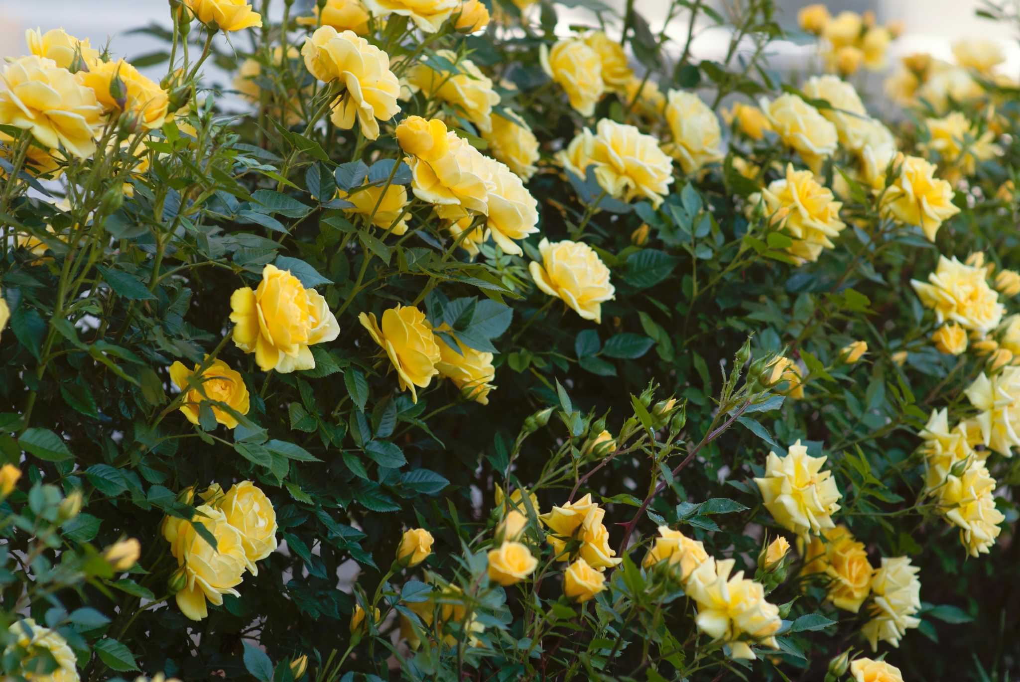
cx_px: 510
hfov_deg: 16.1
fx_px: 3616
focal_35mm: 128
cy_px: 341
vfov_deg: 10.8
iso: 100
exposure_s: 1/180
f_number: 3.3
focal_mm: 85
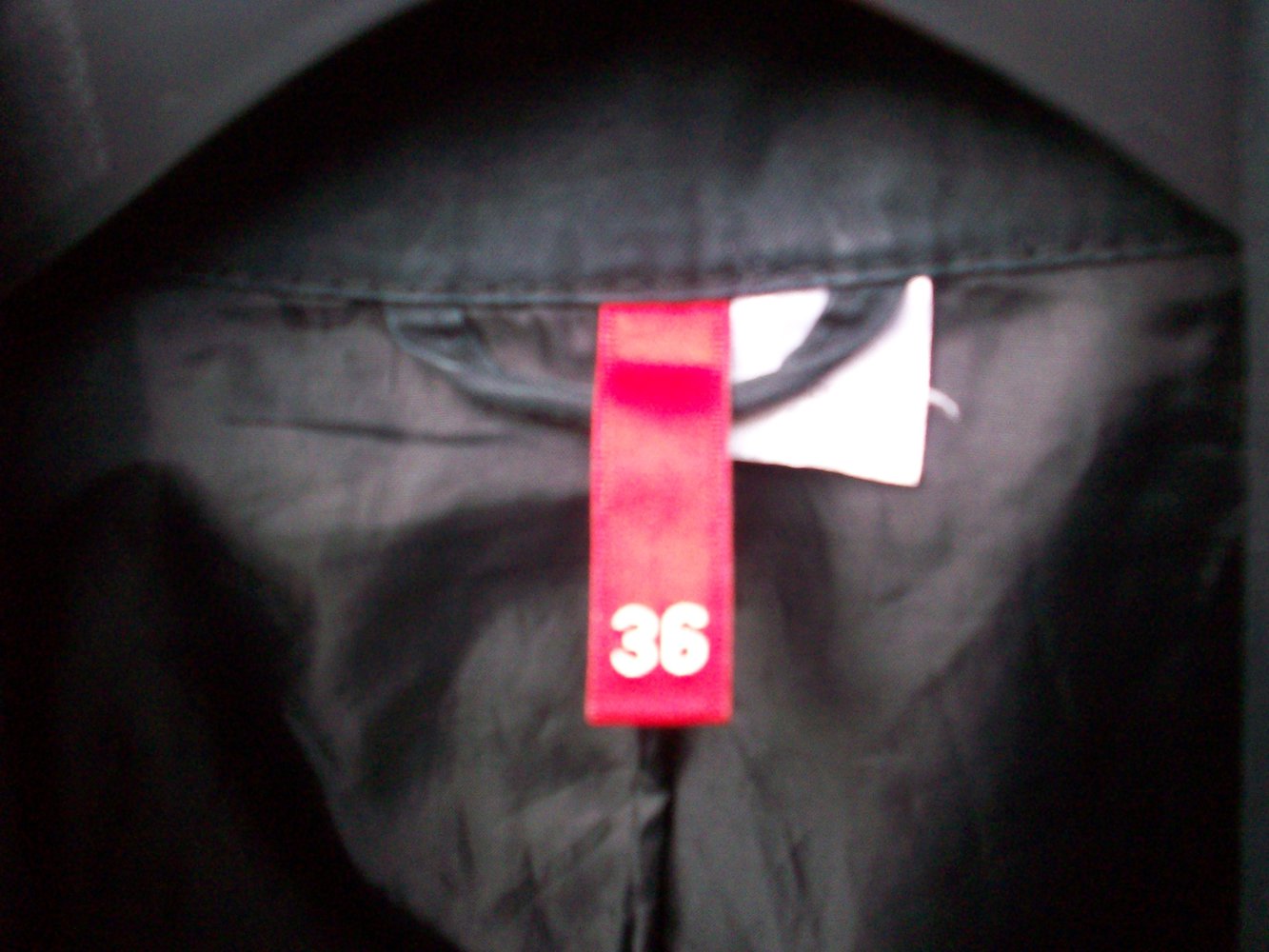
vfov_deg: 38.7
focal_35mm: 37
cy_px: 476
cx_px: 634
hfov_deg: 50.1
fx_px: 1357
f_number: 2.8
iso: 195
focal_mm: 6.2
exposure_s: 1/128
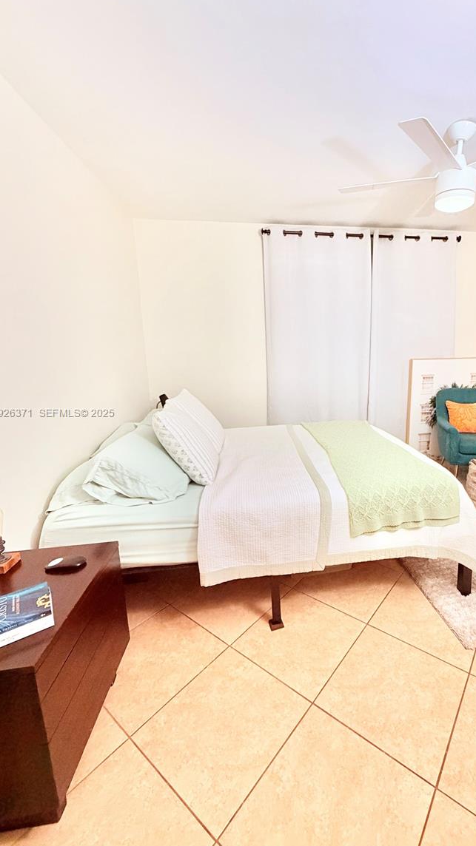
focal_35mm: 16
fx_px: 359
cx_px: 309
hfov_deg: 65.6
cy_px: 413
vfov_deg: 99.4
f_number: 2.2
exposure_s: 1/60
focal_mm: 2.22
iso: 400
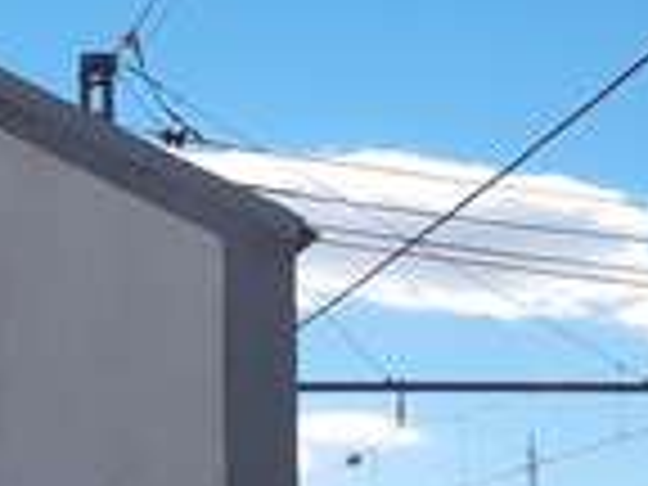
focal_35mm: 139
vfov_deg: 10.6
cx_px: 22
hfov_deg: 14.0
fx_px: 2602
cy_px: 392
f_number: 1.7
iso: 40
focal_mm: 3.92
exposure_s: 1/2278
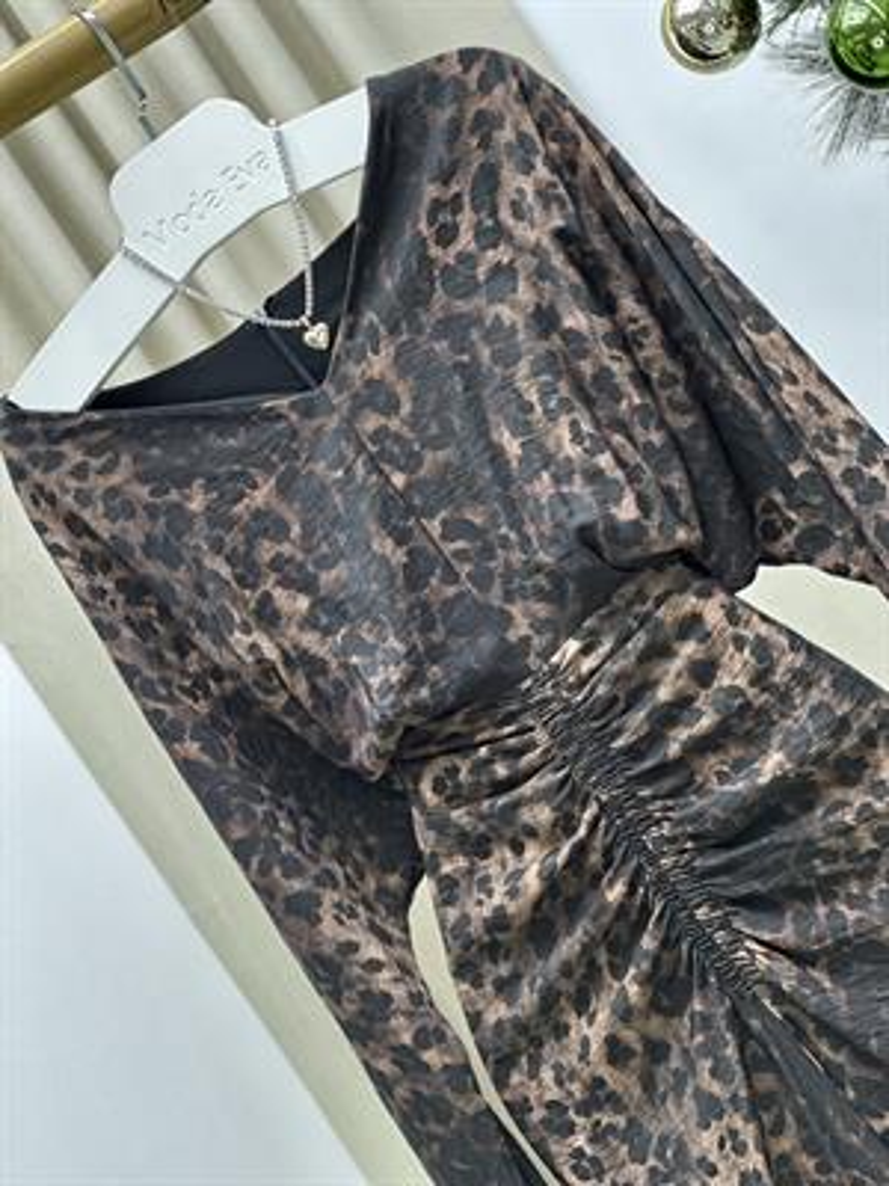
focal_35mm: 77
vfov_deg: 25.3
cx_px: 444
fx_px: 2637
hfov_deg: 19.1
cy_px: 593
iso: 125
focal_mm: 9
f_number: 2.8
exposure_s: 1/33
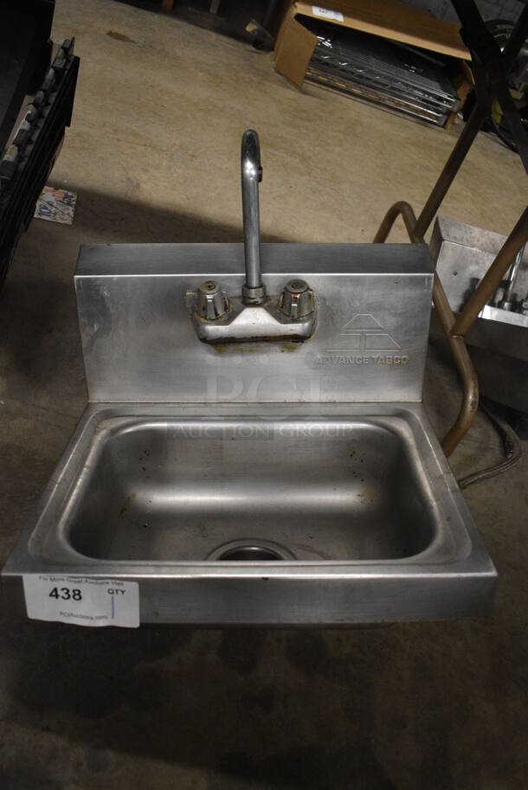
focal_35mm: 30
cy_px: 395
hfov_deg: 43.7
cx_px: 264
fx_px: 659
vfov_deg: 61.9
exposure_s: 1/125
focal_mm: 20
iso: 2500
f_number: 3.5
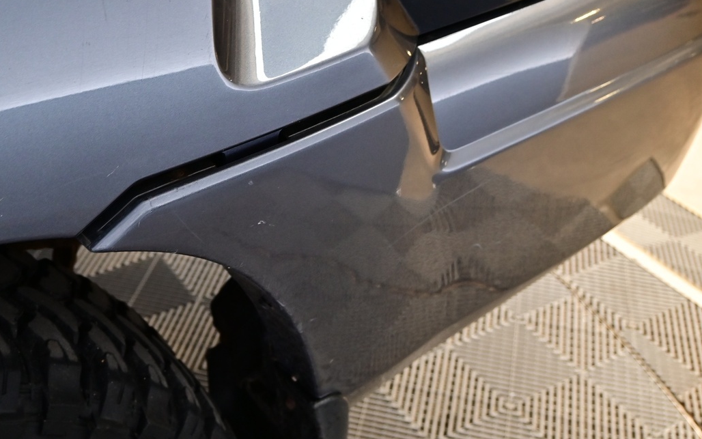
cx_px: 268
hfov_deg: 37.2
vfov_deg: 23.8
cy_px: 135
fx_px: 1037
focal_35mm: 54
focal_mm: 22.5
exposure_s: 1/25
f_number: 4
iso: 640
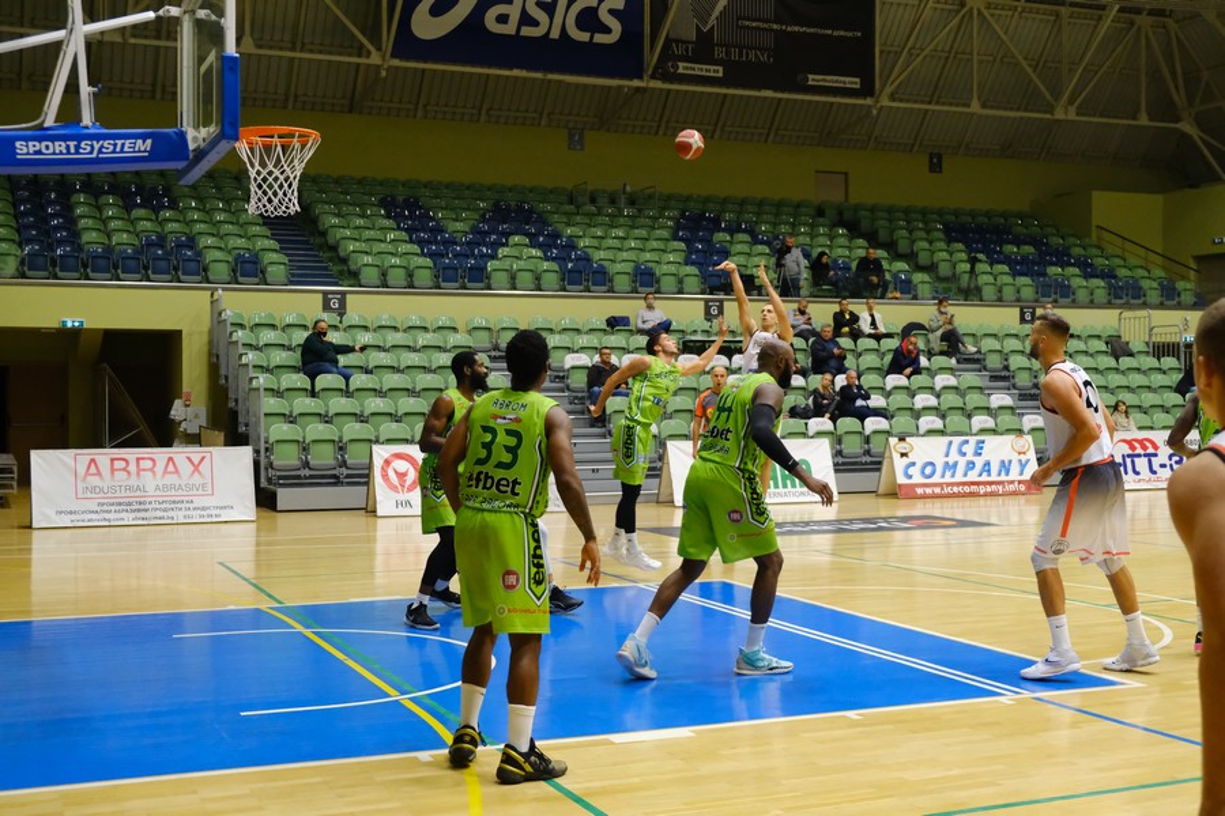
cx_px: 612
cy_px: 408
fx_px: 1463
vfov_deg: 31.2
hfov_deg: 45.4
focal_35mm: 43
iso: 5000
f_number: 3.2
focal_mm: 28.9
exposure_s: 1/500
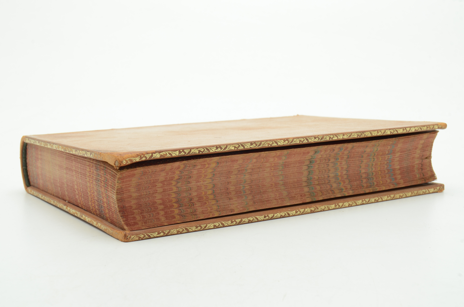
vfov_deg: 23.7
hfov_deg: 35.1
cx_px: 232
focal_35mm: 57
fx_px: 733
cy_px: 154
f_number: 13
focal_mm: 38
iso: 200
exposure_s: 1/125
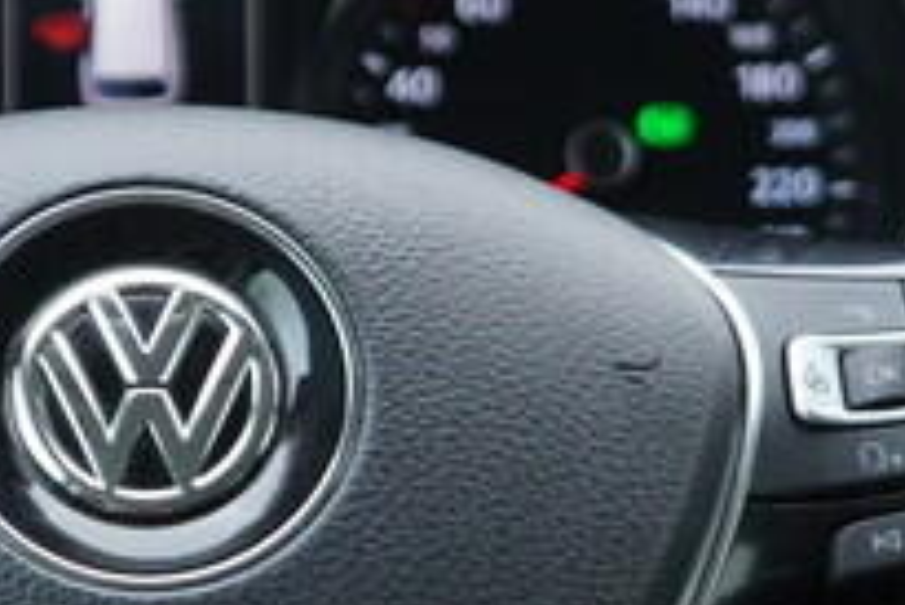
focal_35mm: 180
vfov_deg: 7.6
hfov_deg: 11.4
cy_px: 479
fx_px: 4528
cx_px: 172
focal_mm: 24
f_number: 2.8
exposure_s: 1/40
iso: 200
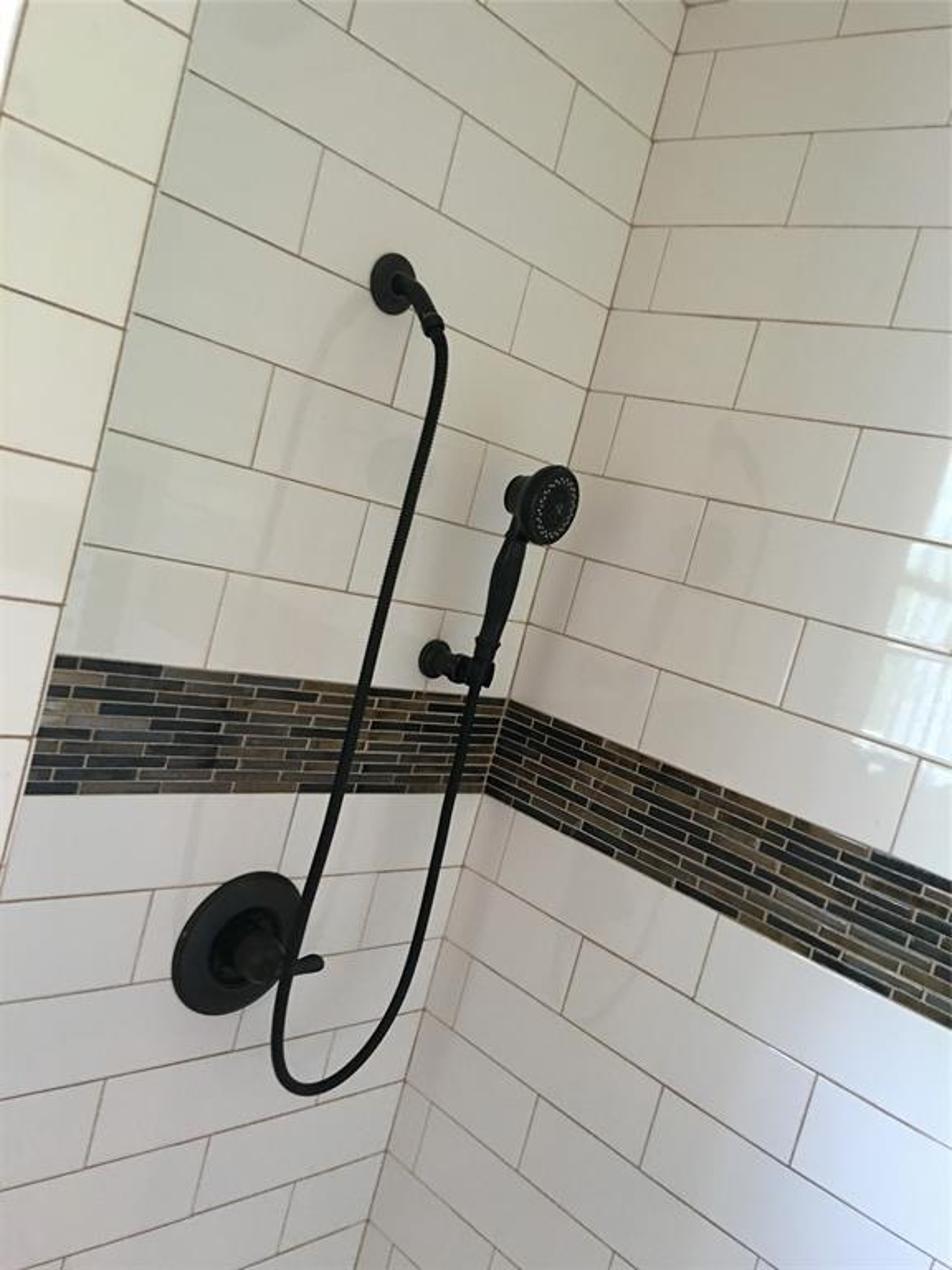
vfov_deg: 61.7
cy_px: 635
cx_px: 476
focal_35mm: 29
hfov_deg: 48.2
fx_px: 1063
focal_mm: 4.15
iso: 100
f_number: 2.2
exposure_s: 1/8
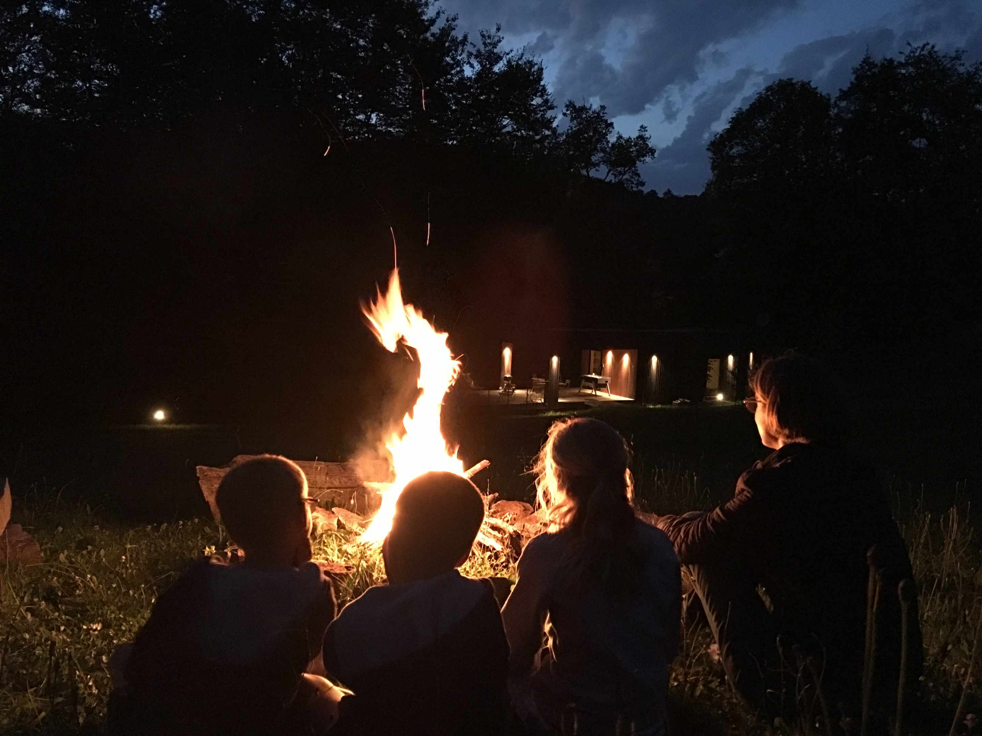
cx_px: 491
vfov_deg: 48.2
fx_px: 823
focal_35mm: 29
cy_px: 368
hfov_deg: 61.7
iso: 400
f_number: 2.2
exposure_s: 1/4
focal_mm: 4.15
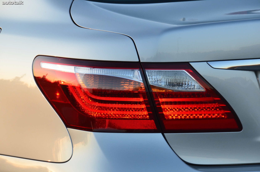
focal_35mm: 300
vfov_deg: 4.6
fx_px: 2162
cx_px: 130
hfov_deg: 6.9
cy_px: 86
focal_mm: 200
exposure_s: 1/60
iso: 400
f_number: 10
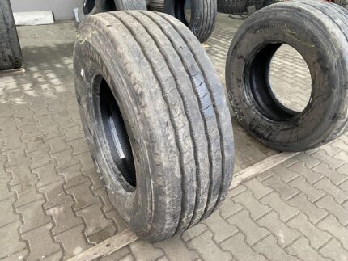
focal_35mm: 26
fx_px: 262
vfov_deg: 53.1
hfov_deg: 67.3
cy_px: 130
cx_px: 174
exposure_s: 1/50
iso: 125
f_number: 1.8
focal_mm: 4.25
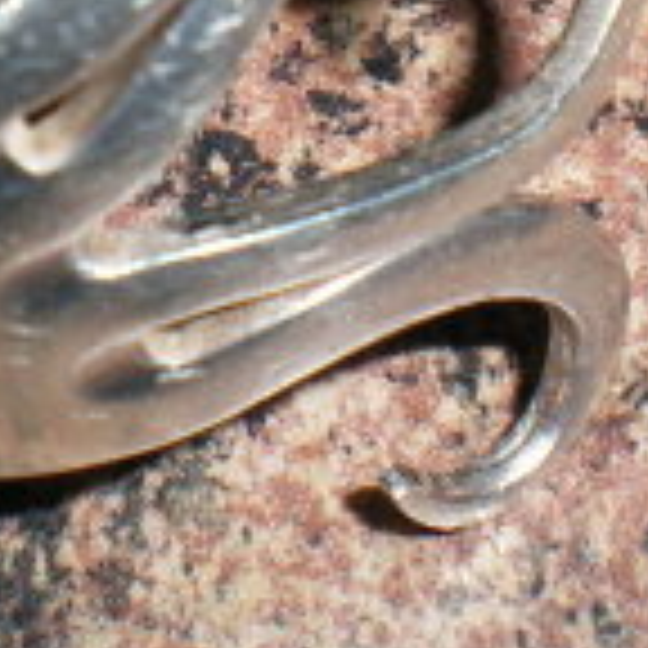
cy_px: -50
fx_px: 2393
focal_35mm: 113
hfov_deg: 15.4
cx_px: 202
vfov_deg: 15.1
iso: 250
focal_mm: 6.3
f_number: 4.6
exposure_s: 1/50
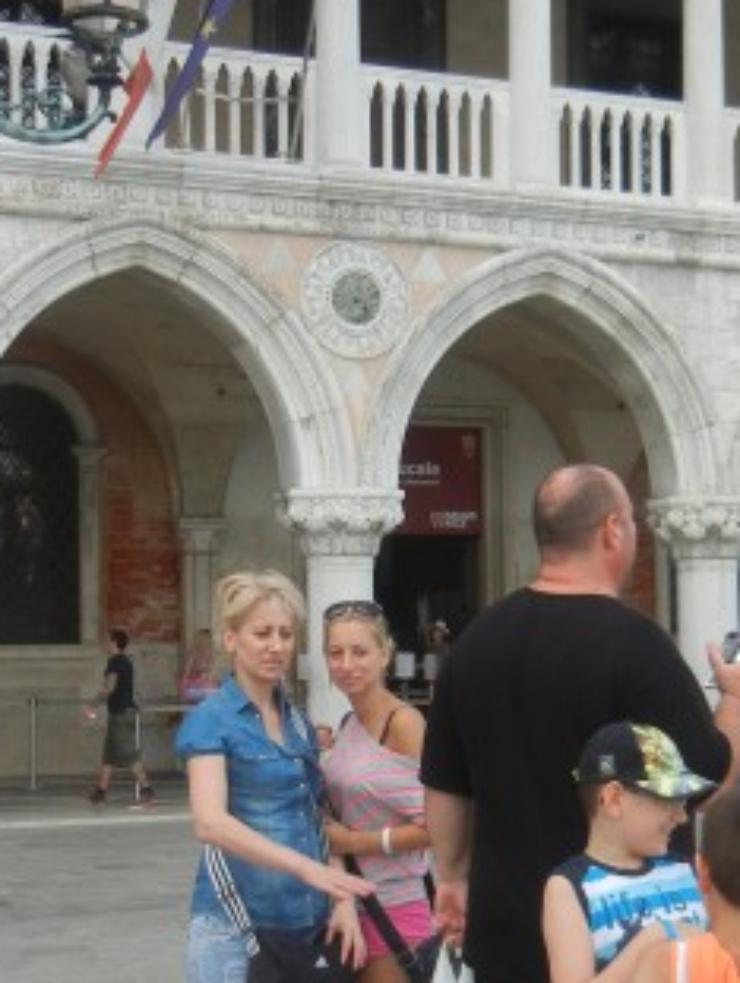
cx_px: 512
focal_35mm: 74
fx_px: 2105
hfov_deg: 19.9
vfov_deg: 26.3
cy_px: 585
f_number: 3.5
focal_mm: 5.4
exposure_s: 1/227
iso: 160
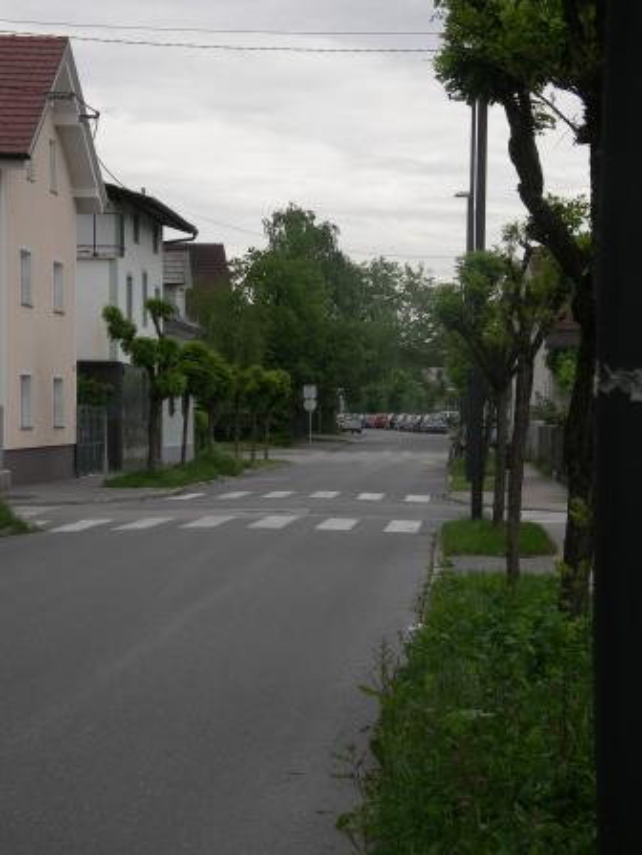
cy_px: 428
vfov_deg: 20.0
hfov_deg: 15.1
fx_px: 2420
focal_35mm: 98
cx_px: 321
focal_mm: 20.4
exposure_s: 1/160
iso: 80
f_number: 7.8
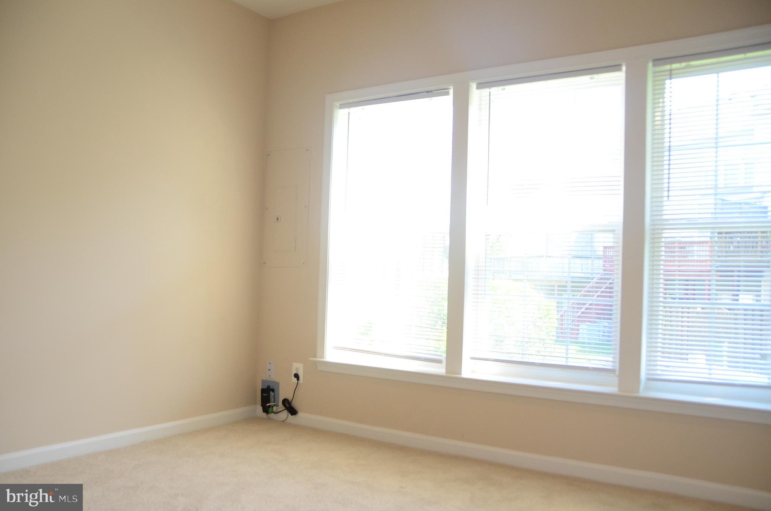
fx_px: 641
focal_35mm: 30
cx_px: 386
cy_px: 256
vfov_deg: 43.4
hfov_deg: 62.0
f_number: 3.5
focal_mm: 20
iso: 800
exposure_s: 1/250
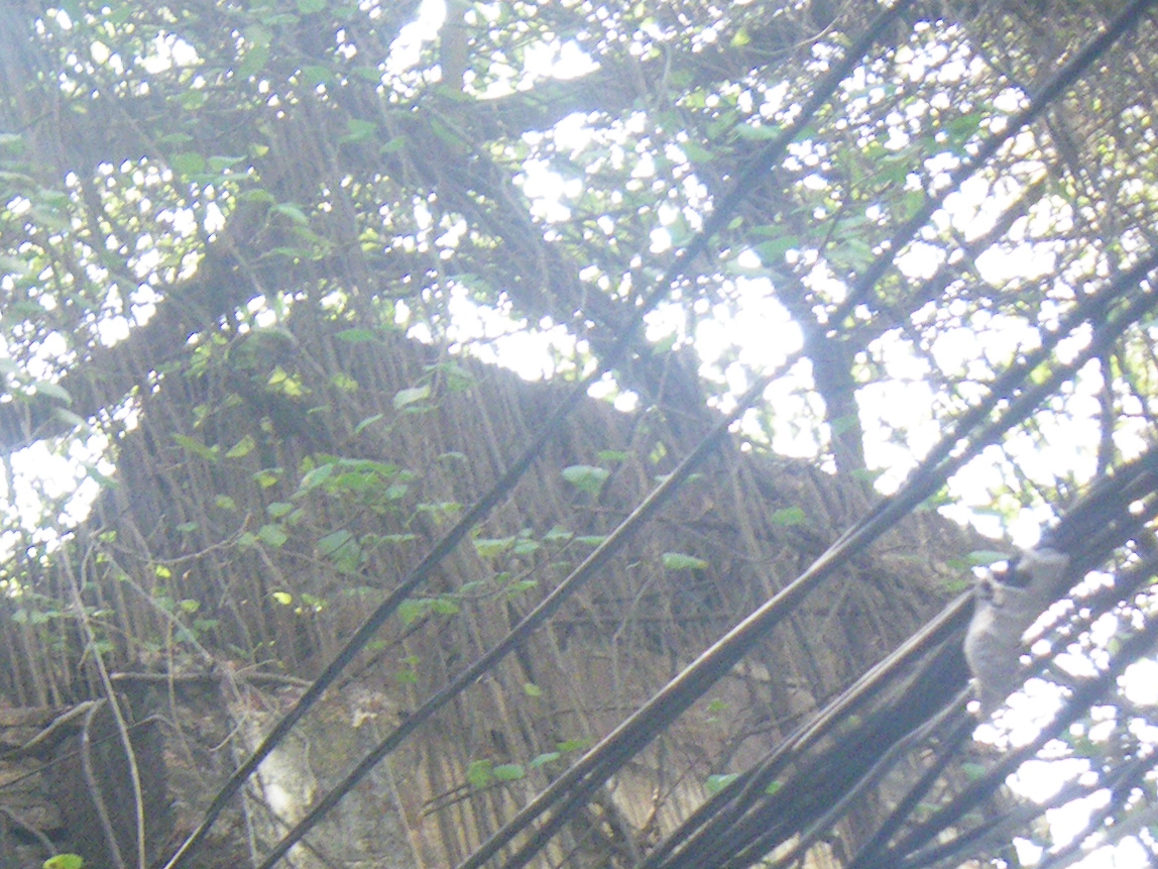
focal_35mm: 89
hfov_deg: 19.2
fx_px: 2977
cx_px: -582
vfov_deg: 15.8
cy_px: 1131
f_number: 3.5
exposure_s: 1/50
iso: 200
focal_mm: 5
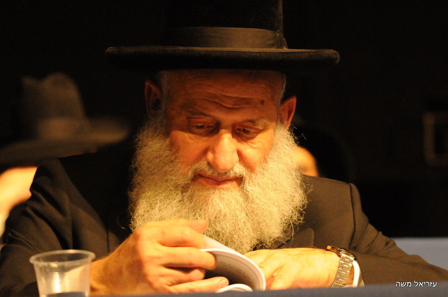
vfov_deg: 9.1
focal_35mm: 150
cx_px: 224
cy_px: 148
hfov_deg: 13.7
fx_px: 1864
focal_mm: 100
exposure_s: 1/125
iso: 3200
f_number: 4
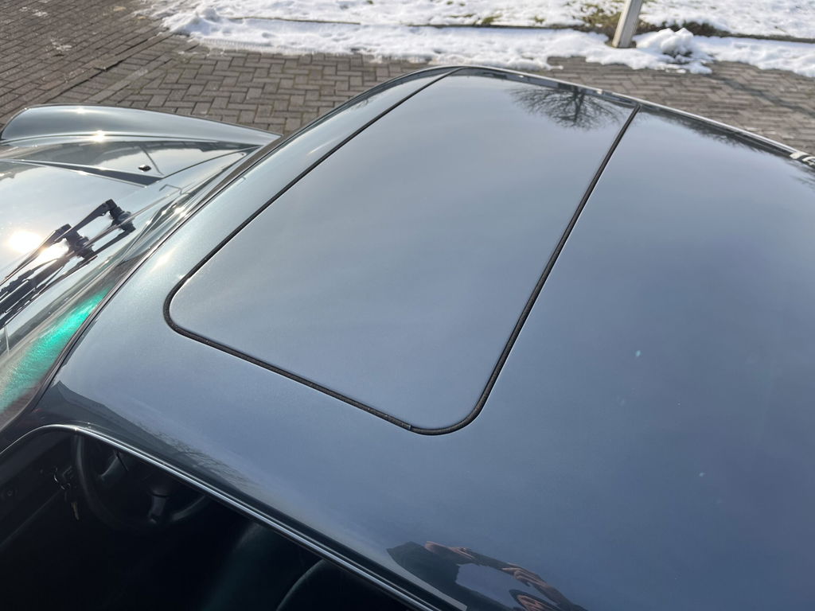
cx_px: 408
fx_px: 612
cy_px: 306
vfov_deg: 53.1
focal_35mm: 26
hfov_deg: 67.3
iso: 50
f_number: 1.6
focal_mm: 5.1
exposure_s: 1/1802
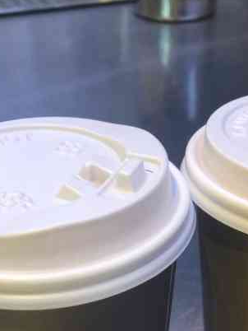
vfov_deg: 29.0
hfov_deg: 22.5
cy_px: 275
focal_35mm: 65
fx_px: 620
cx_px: 176
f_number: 1.8
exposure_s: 1/33
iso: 25
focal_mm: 4
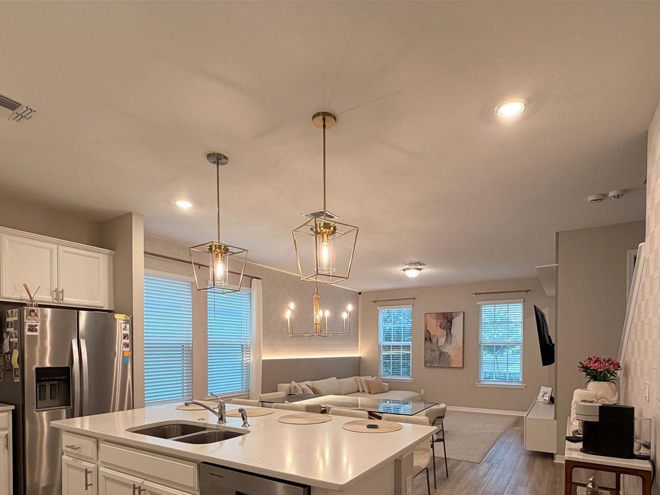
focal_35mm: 20
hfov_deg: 81.6
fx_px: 381
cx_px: 355
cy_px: 353
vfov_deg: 63.2
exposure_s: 1/60
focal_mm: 2.22
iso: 200
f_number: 2.2
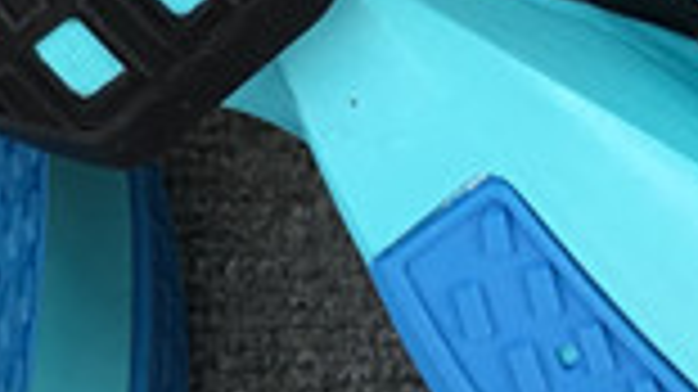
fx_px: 3626
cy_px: -417
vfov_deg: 6.0
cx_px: 306
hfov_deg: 11.0
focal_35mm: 196
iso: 25
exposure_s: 1/119
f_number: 2.4
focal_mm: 3.3
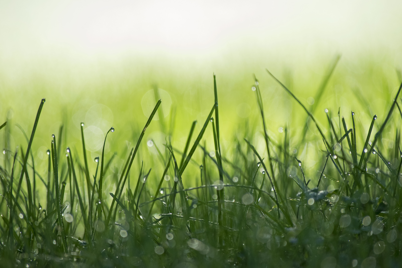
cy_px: 134
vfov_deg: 4.6
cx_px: 201
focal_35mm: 300
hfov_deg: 6.9
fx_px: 3350
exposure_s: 1/640
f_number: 5.6
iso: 800
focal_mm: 200
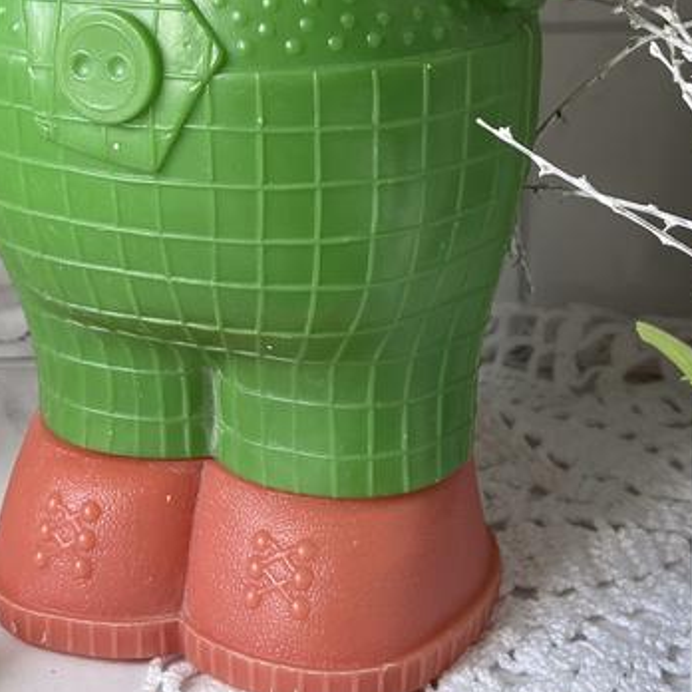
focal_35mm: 65
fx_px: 1470
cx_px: 213
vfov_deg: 24.9
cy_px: -48
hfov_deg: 26.3
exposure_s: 1/121
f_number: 1.6
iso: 40
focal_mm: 5.1
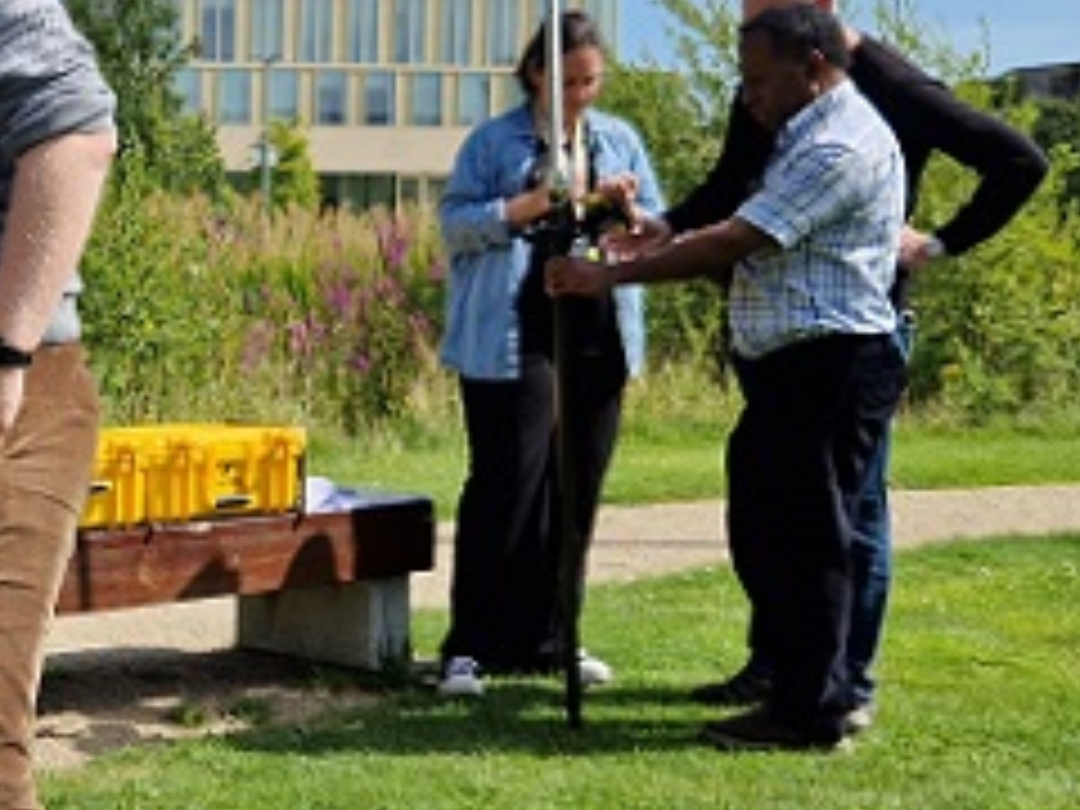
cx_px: -81
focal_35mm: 67
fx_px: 2090
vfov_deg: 21.9
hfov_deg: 26.8
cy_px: 405
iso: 50
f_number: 1.8
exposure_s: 1/2768
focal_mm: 5.4
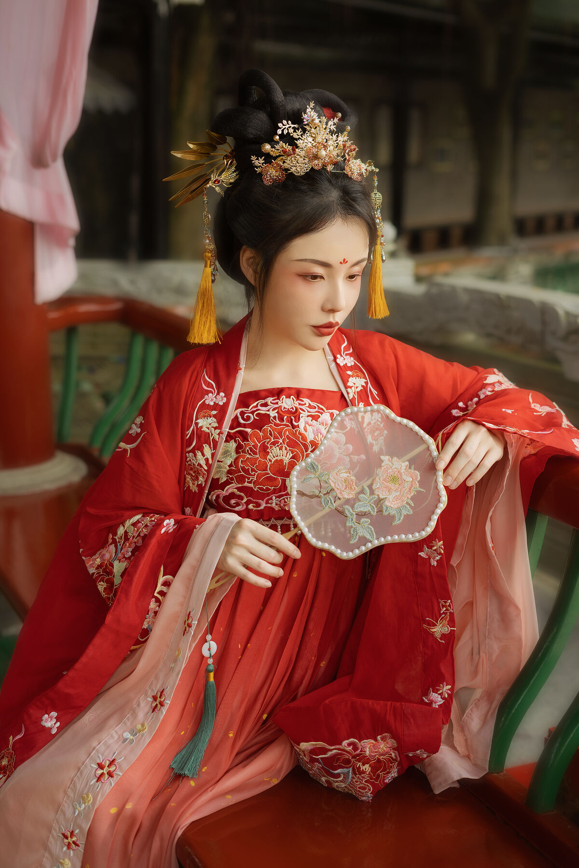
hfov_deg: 27.0
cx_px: 290
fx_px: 1206
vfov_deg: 39.6
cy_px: 434
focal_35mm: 50
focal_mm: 50
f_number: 2.8
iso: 100
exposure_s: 1/125
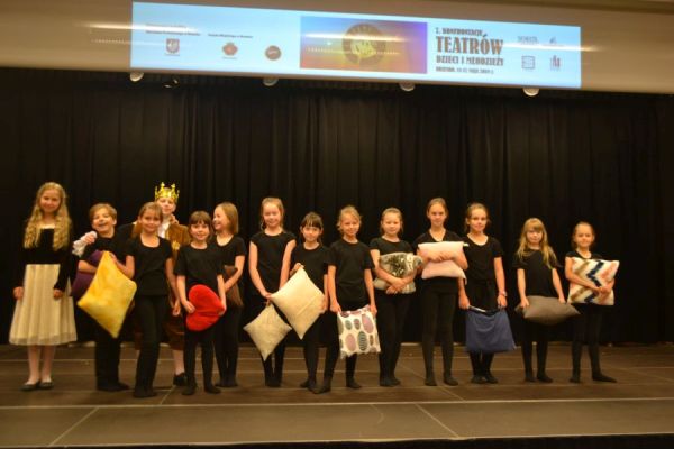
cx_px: 337
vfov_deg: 36.9
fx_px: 674
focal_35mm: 36
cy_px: 224
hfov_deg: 53.1
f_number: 4
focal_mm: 24
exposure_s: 1/15
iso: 800
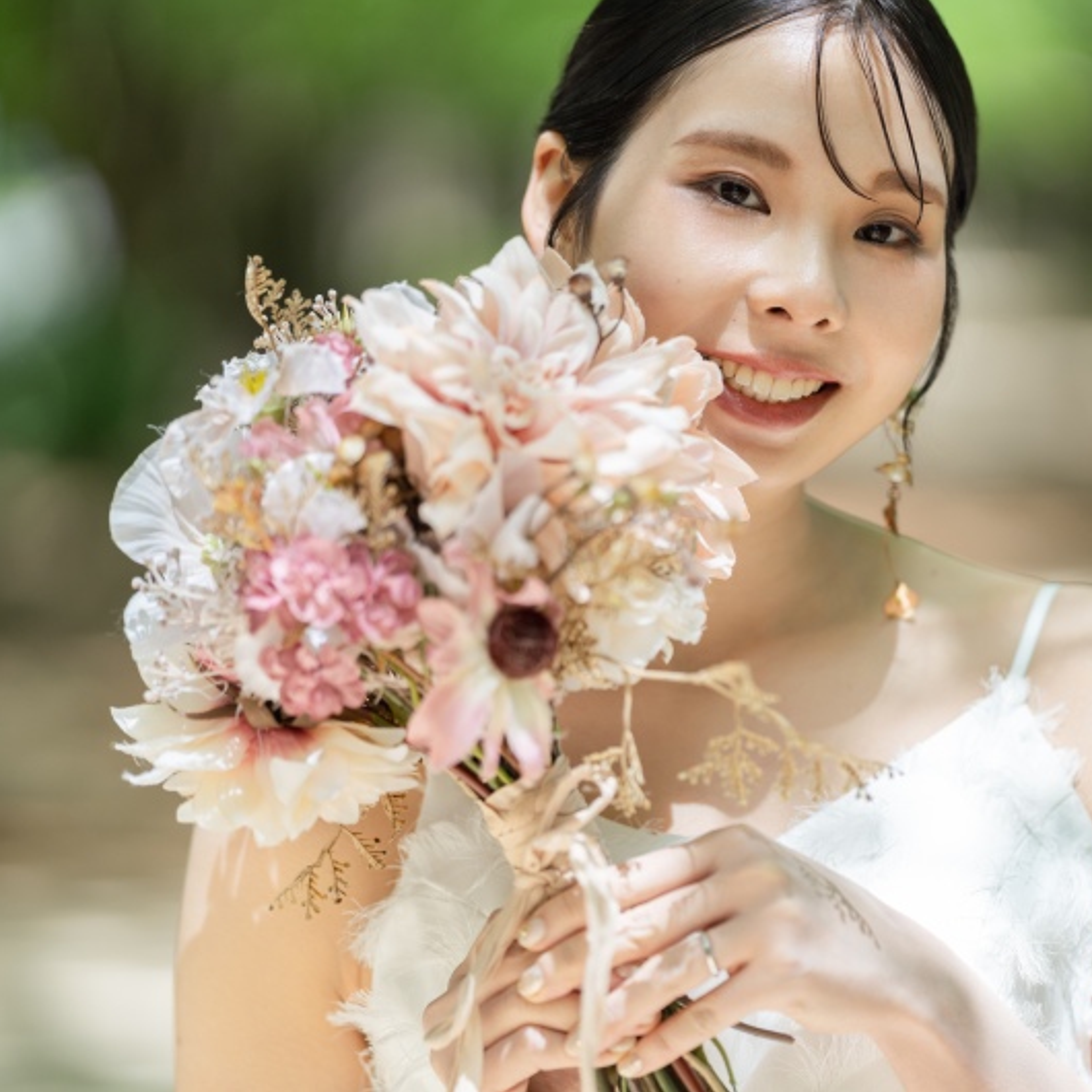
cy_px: 545
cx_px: 812
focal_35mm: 173
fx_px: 6174
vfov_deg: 10.1
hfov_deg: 10.1
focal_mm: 135
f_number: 1.8
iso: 200
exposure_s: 1/2000
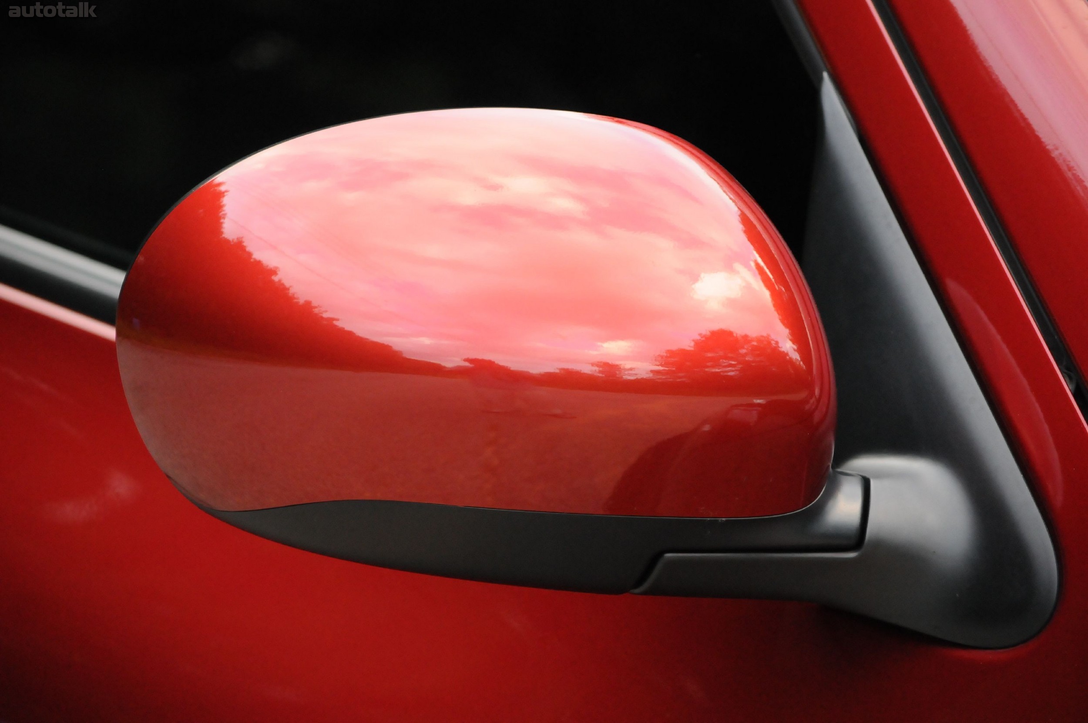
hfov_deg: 14.9
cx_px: 544
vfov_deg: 9.9
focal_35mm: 138
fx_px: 4166
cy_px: 362
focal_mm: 92
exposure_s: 1/320
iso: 2000
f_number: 5.6
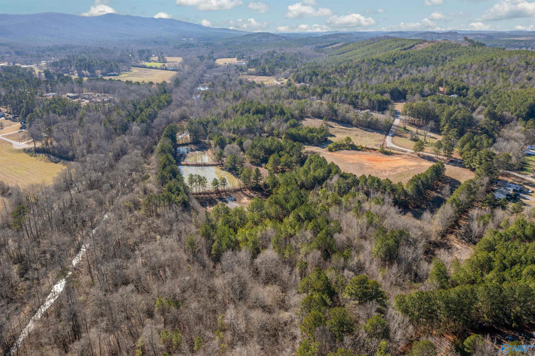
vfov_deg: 46.4
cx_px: 268
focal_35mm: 28
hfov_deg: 65.5
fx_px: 416
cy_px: 178
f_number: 5
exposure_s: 1/500
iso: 100
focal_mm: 10.26
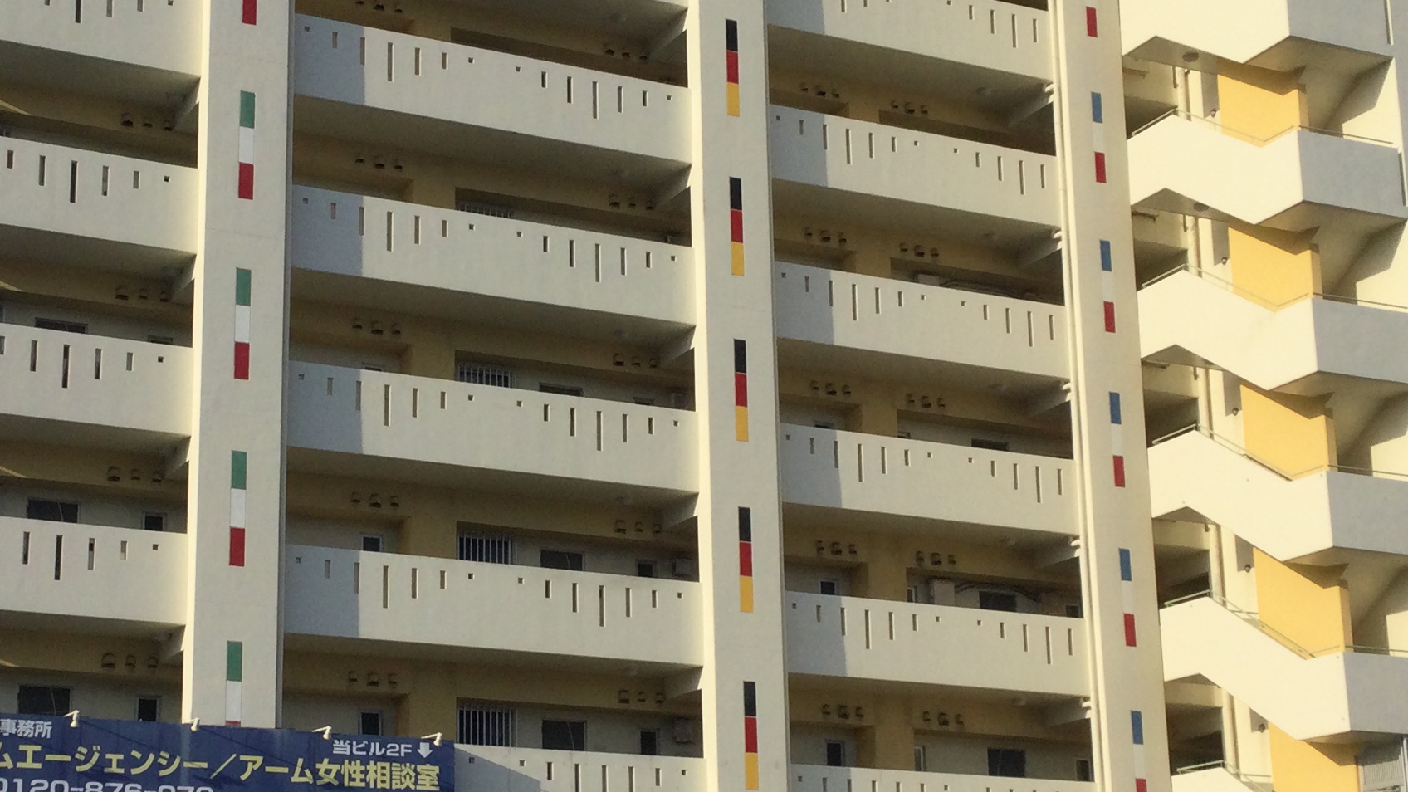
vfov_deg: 18.5
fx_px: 2427
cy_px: 506
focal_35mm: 65
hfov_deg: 32.3
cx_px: 572
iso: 25
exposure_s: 1/2092
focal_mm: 3.3
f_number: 2.4
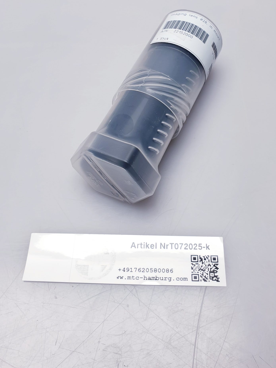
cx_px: 143
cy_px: 124
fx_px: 383
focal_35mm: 36
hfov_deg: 39.7
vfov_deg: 50.5
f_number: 2.4
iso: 50
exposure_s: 1/113
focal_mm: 4.3
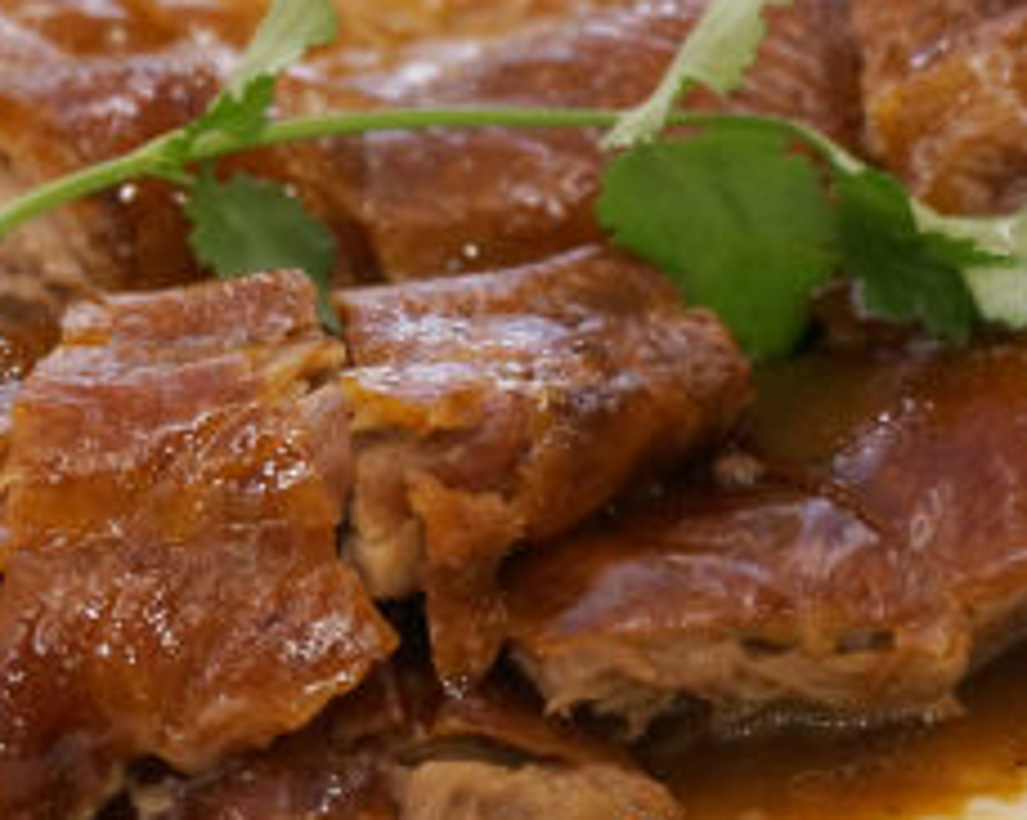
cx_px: 498
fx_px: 4054
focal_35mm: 133
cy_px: 199
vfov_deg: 11.5
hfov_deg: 14.4
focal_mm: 31
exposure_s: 1/60
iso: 1250
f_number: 5
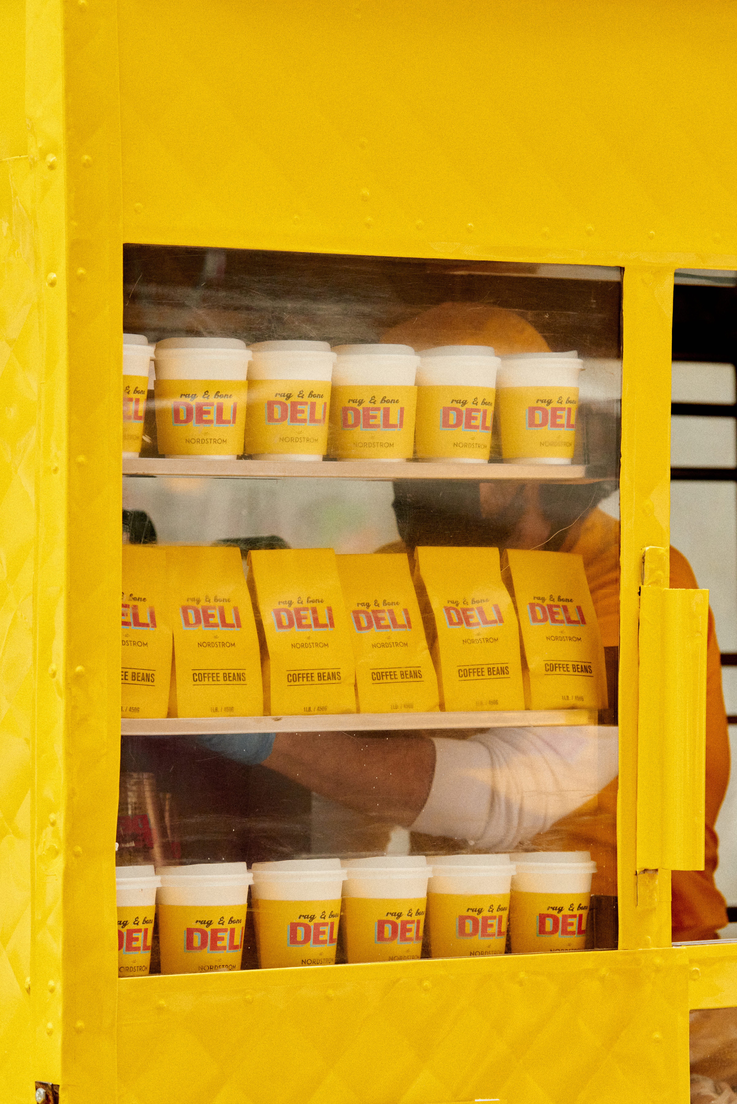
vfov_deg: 15.2
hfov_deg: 10.2
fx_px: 4142
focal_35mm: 135
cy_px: 552
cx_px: 368
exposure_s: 1/500
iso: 1000
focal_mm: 135
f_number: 5.6
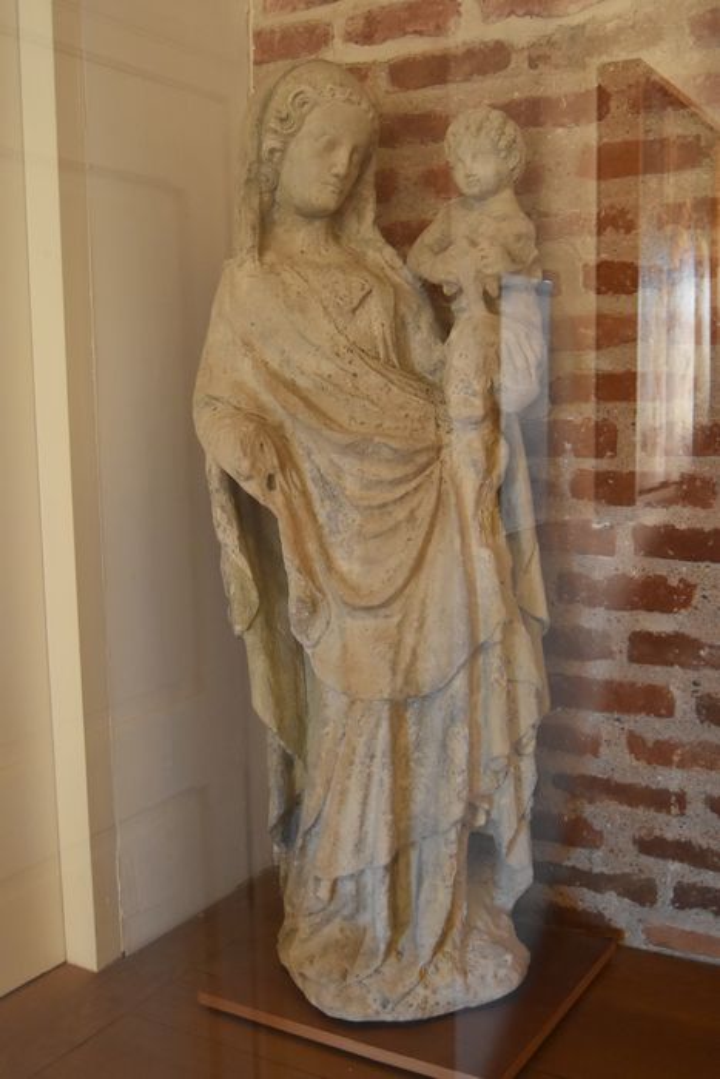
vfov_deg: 49.5
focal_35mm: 39
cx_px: 360
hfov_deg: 34.2
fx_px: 1169
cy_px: 540
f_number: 4
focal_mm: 26
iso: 2500
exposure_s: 1/60
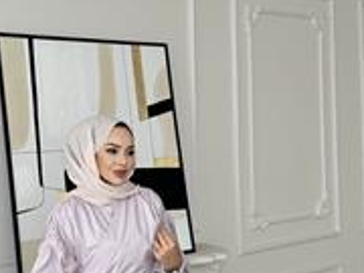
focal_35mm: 55
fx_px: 578
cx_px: 99
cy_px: 284
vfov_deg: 25.1
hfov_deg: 34.3
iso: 64
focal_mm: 6.86
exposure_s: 1/128
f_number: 1.78
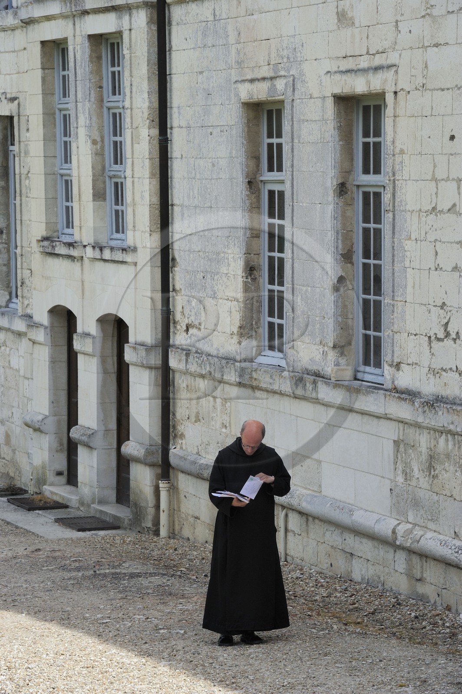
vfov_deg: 13.7
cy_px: 347
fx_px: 2892
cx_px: 231
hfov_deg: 9.1
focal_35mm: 150
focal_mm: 150
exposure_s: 1/320
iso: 400
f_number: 11
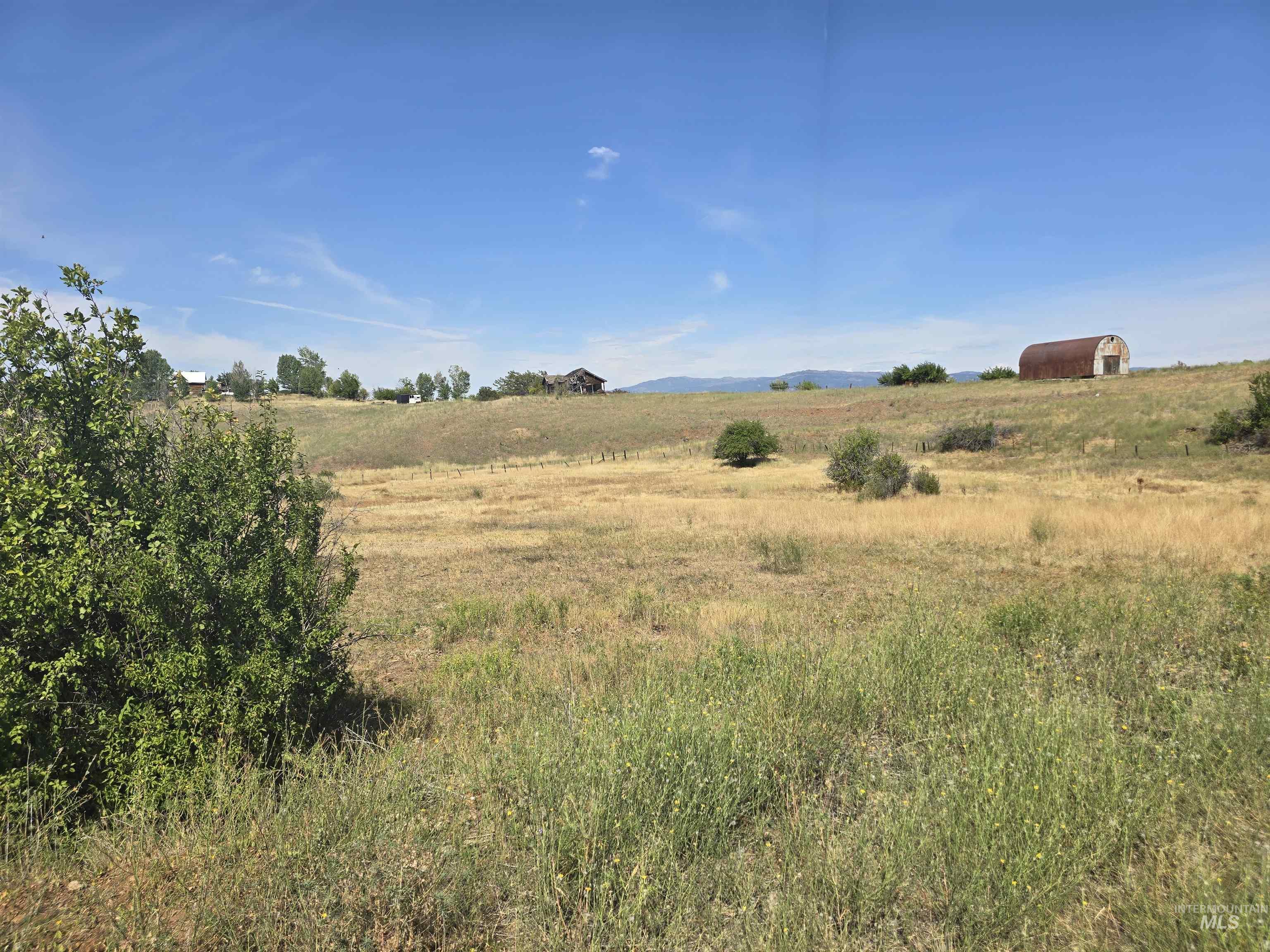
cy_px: 476
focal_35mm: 23
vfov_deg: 58.9
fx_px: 844
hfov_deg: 73.9
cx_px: 635
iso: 12
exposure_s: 1/994
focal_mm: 6.3
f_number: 1.7
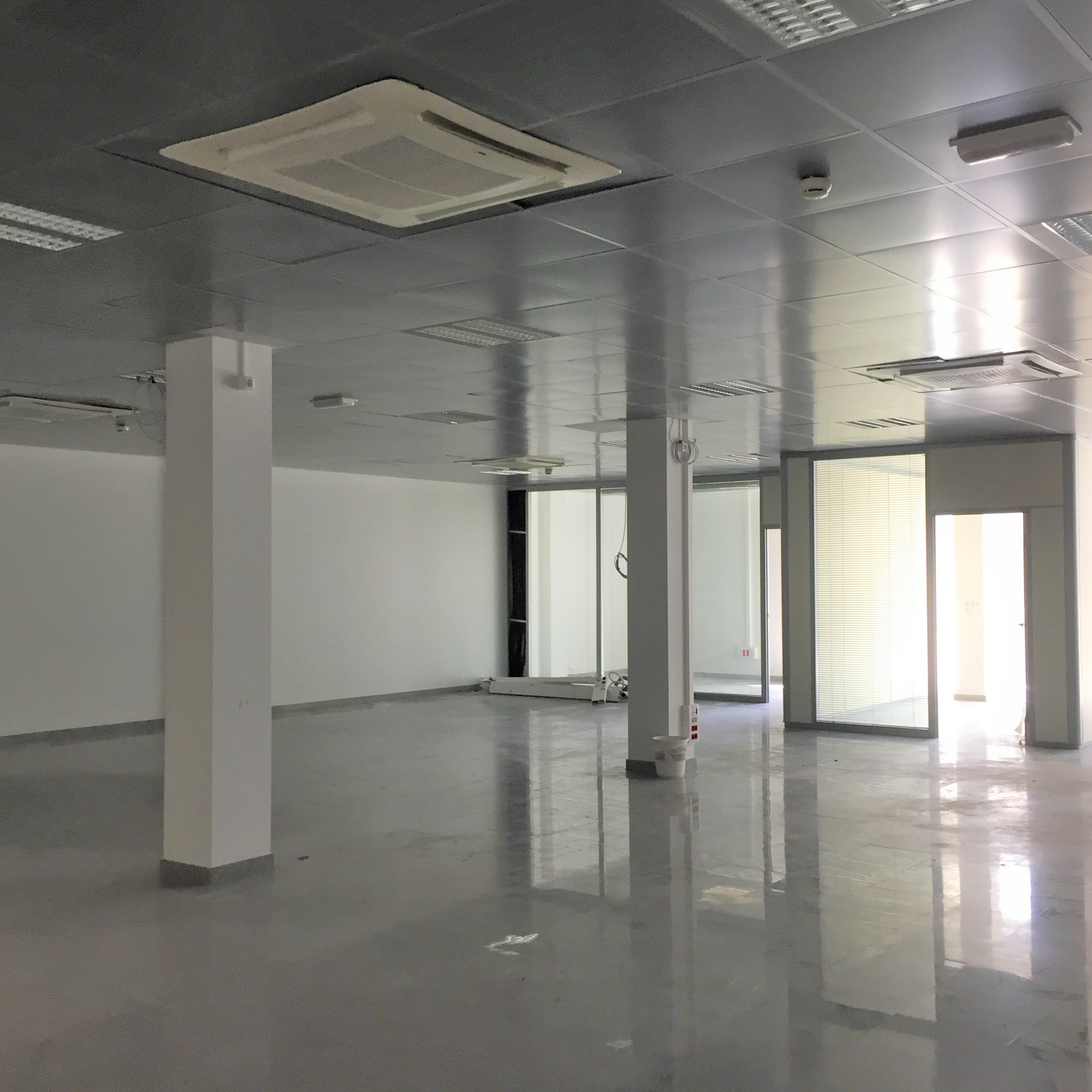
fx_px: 1249
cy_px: 547
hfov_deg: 47.2
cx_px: 585
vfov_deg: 47.2
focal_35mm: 35
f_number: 2.2
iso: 40
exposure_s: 1/33
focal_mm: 4.15
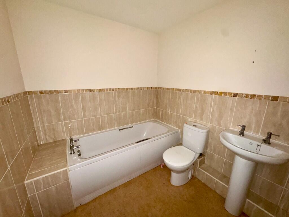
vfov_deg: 85.7
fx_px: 117
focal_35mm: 14
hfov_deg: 102.1
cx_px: 144
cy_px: 108
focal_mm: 2.22
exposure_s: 1/34
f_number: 2.2
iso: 125
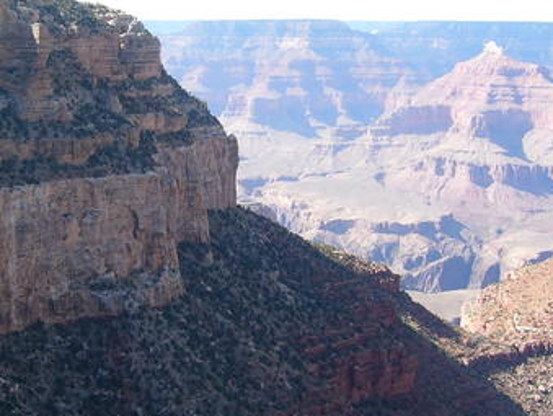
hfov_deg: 29.0
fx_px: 1055
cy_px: 193
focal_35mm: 66
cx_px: 157
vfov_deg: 22.3
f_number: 8
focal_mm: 5.8
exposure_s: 1/50
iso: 50
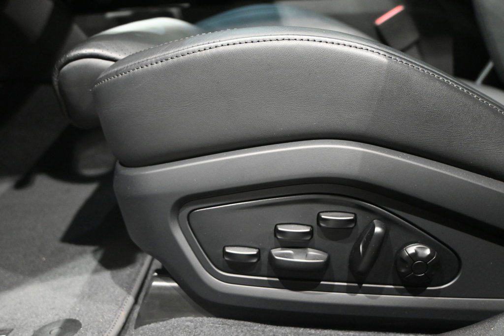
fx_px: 525
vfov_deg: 35.5
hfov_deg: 51.3
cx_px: 252
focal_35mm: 38
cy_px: 168
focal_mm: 25
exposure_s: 1/60
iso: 4000
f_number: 4.2
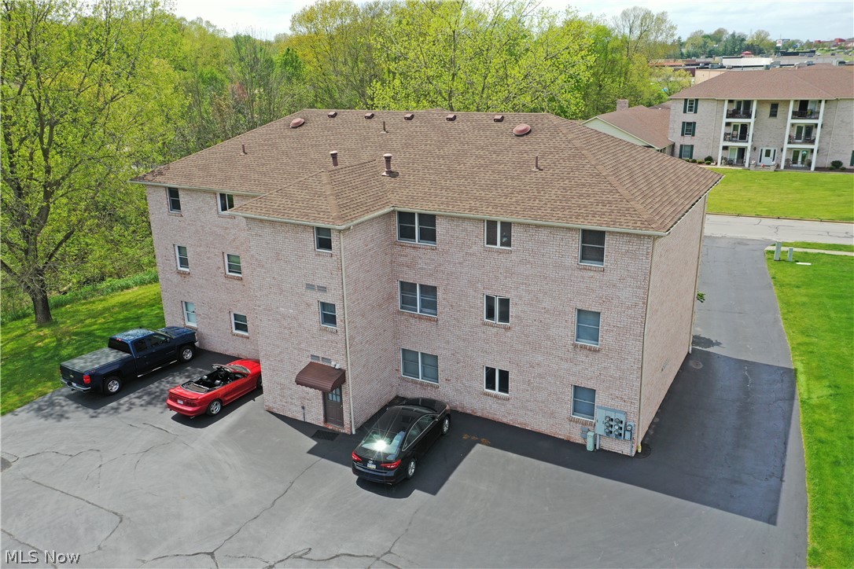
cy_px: 284
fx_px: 664
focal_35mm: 28
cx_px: 427
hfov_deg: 65.5
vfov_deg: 46.4
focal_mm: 10.26
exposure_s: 1/320
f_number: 5.6
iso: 100
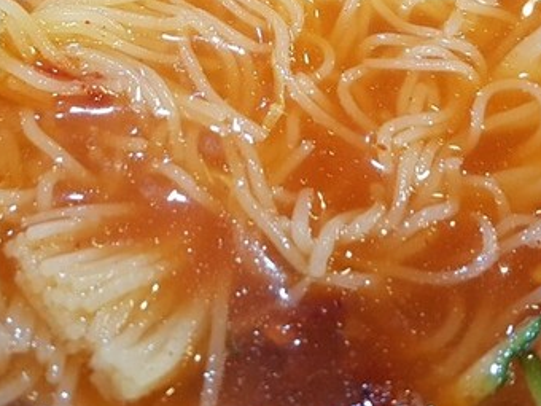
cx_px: 264
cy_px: 17
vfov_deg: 21.9
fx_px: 1016
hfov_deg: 29.8
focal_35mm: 65
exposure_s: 1/40
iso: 160
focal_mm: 4.2
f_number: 1.7
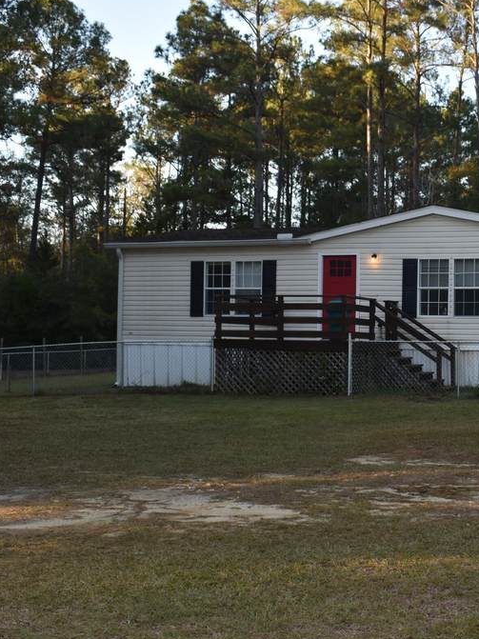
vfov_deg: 34.9
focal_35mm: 55
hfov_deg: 25.5
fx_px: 1015
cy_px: 333
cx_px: 453
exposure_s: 1/125
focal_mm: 20
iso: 140
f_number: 5.6
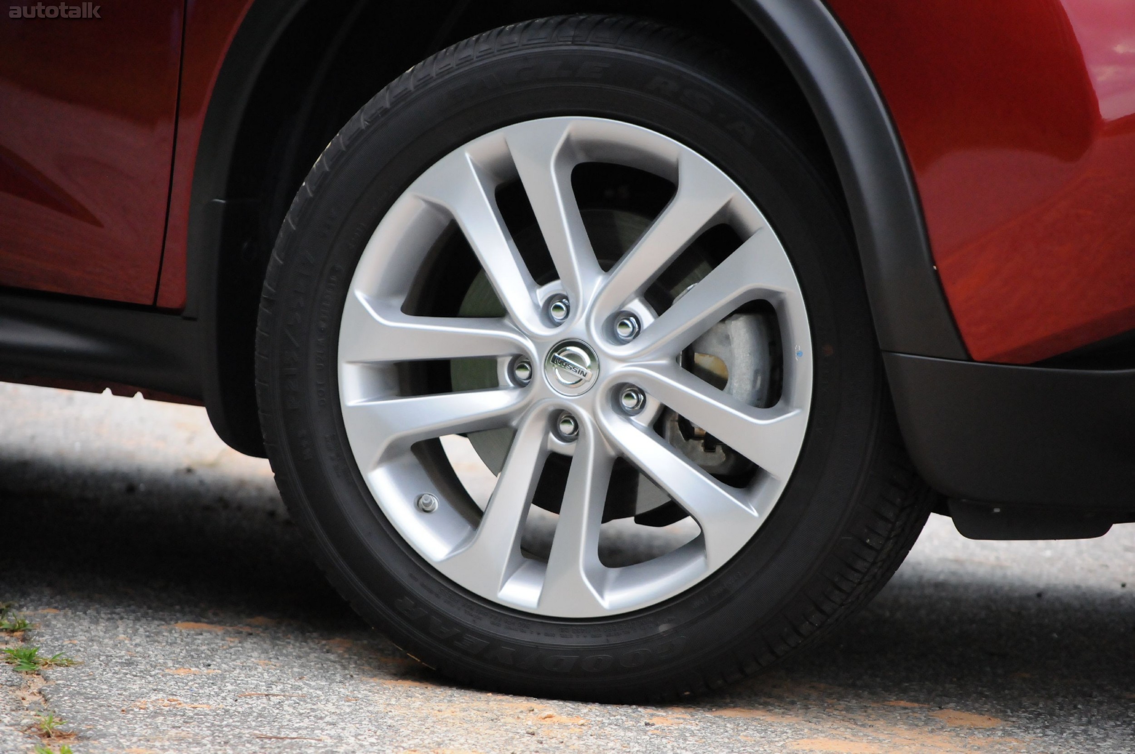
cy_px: 377
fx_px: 5763
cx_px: 568
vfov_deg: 7.5
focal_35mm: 183
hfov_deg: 11.2
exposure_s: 1/320
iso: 2000
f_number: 5.6
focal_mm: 122
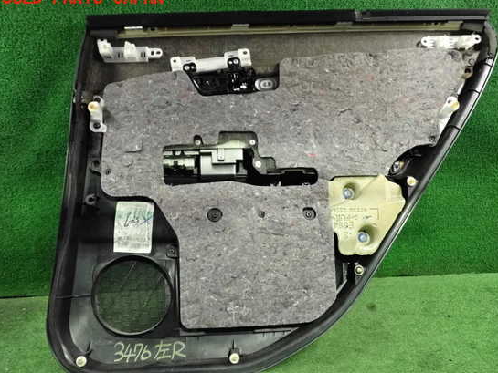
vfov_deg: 43.0
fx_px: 475
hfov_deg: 55.3
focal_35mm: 33
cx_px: 271
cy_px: 192
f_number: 2.3
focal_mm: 5.4
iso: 2000
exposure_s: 1/125
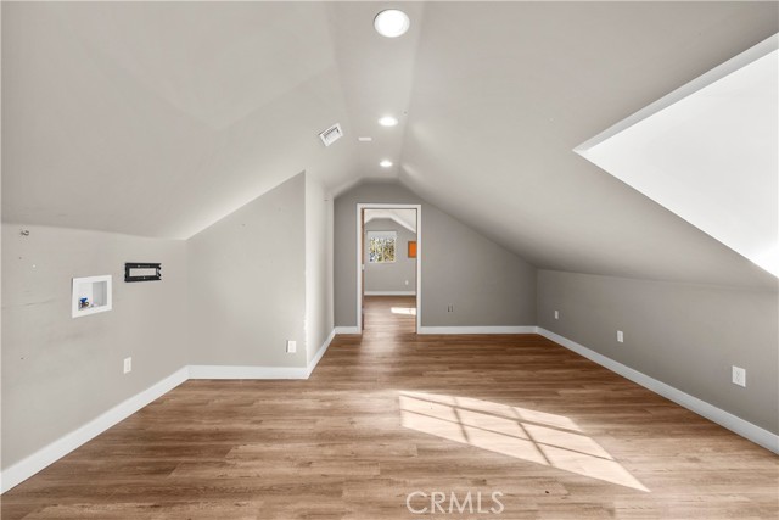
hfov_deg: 104.2
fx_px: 303
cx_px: 390
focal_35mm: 14
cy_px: 260
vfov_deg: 81.2
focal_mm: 14
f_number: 9
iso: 250
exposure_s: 1/6
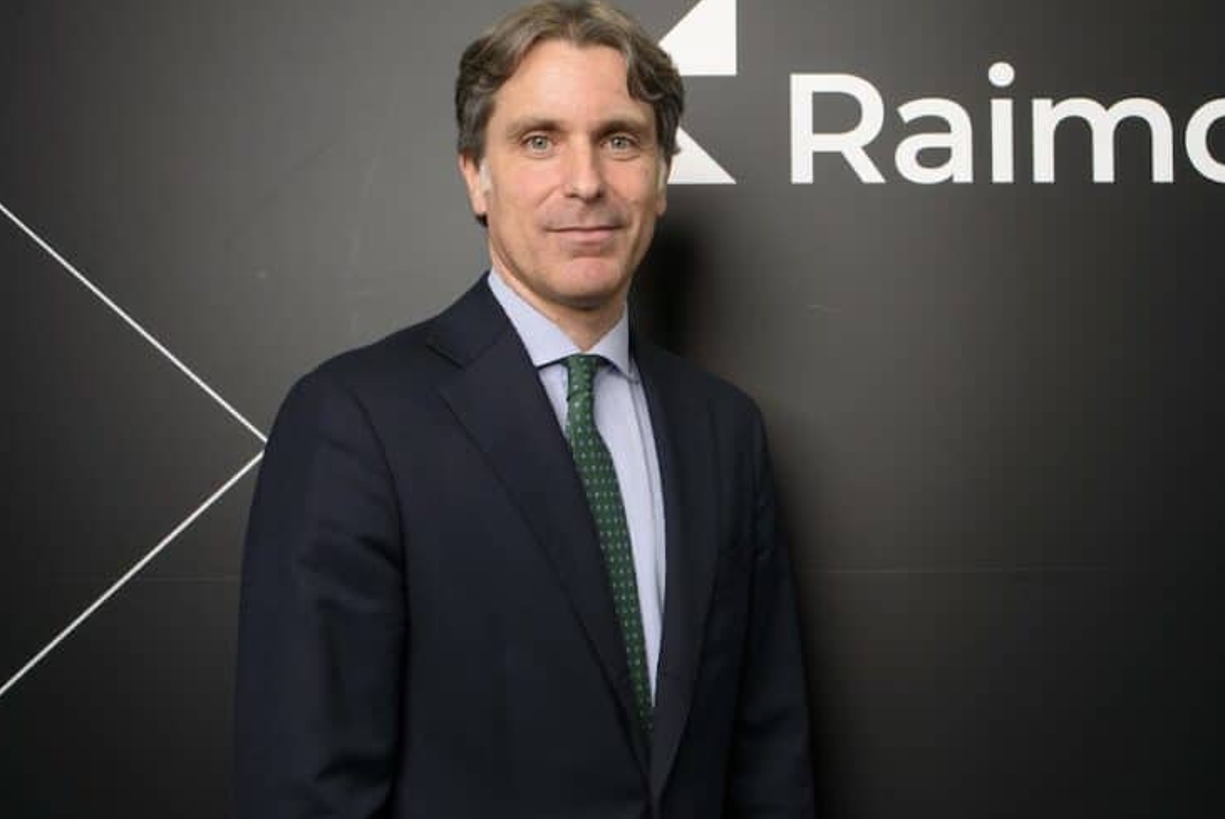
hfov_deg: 39.8
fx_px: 1669
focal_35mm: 49
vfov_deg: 27.6
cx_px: 814
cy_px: 409
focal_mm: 35
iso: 100
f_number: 5.6
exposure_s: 1/125
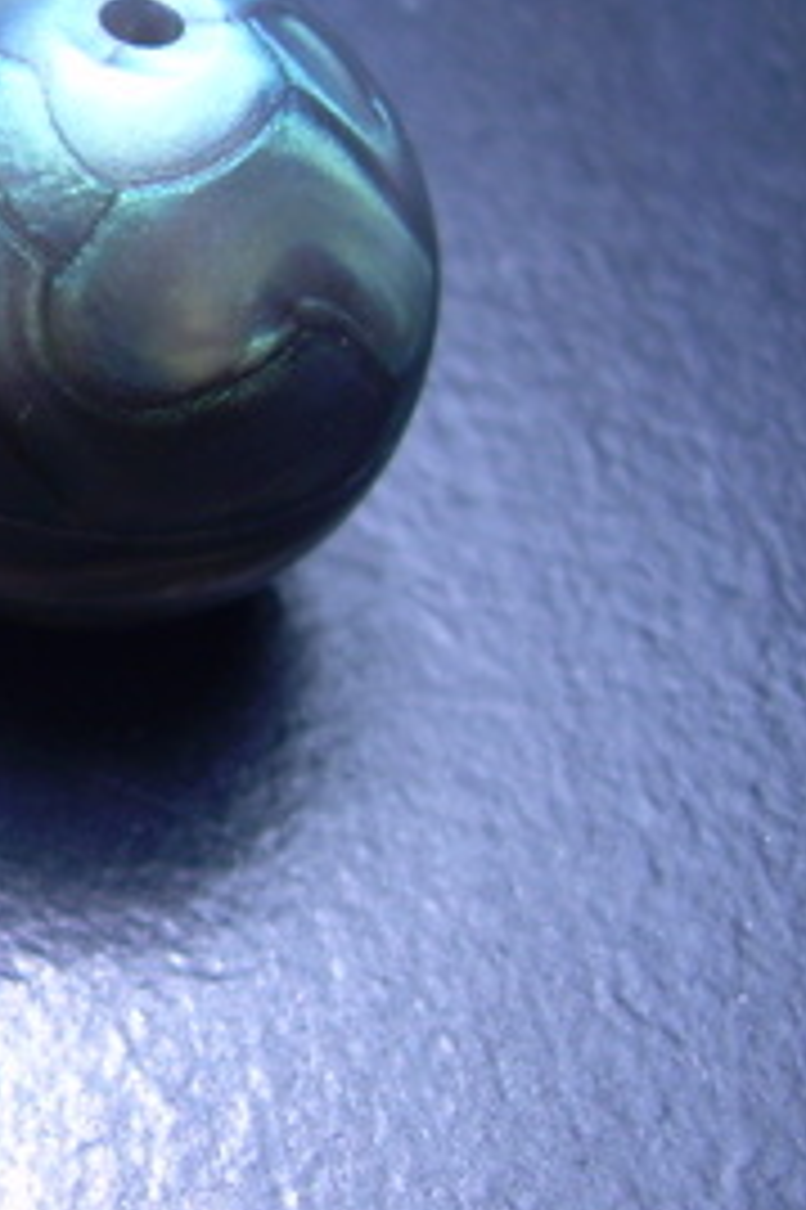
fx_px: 3161
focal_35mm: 94
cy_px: 418
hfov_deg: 13.8
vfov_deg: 21.6
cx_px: -311
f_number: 2.8
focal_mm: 6.3
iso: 50
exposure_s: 1/38.9
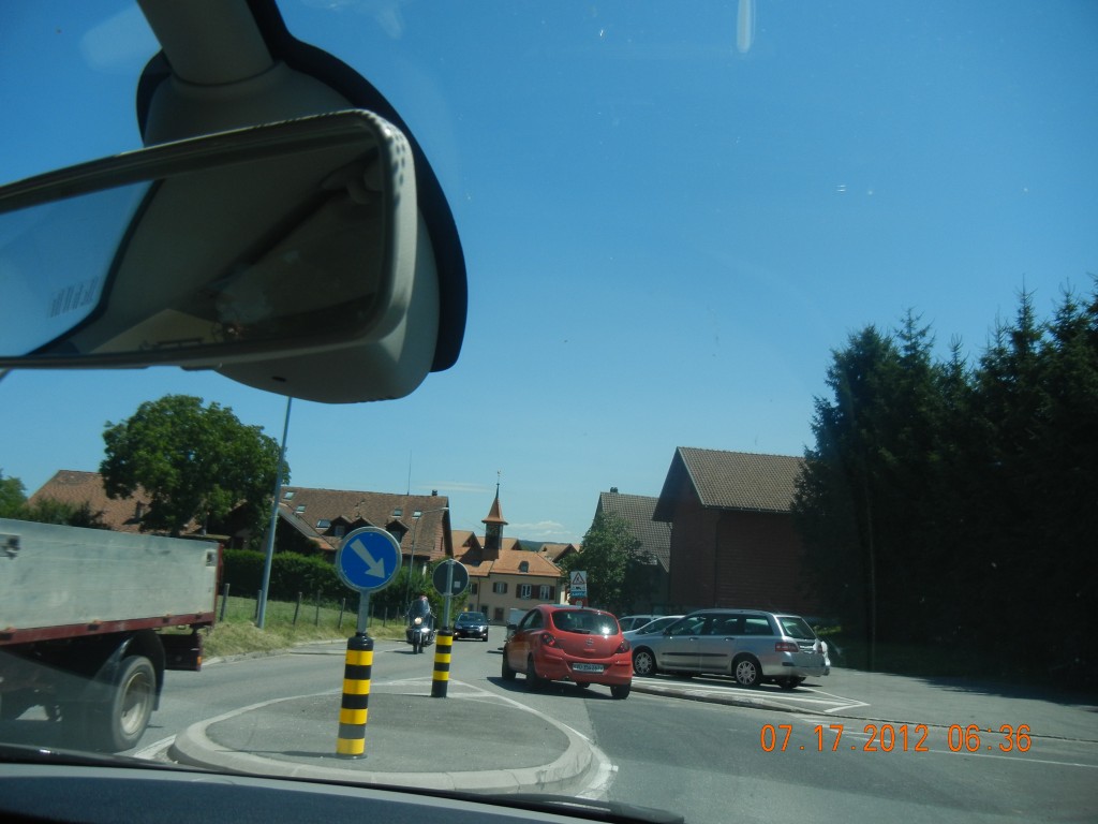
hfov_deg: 60.0
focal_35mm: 30
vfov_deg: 46.8
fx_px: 952
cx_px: 549
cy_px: 412
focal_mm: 5.4
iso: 160
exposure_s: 1/412
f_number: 7
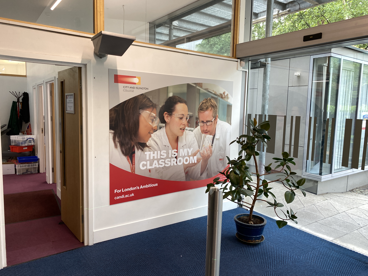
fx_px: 276
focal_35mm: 26
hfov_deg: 67.3
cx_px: 184
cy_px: 138
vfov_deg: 53.1
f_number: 1.8
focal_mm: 4.25
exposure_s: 1/100
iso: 125
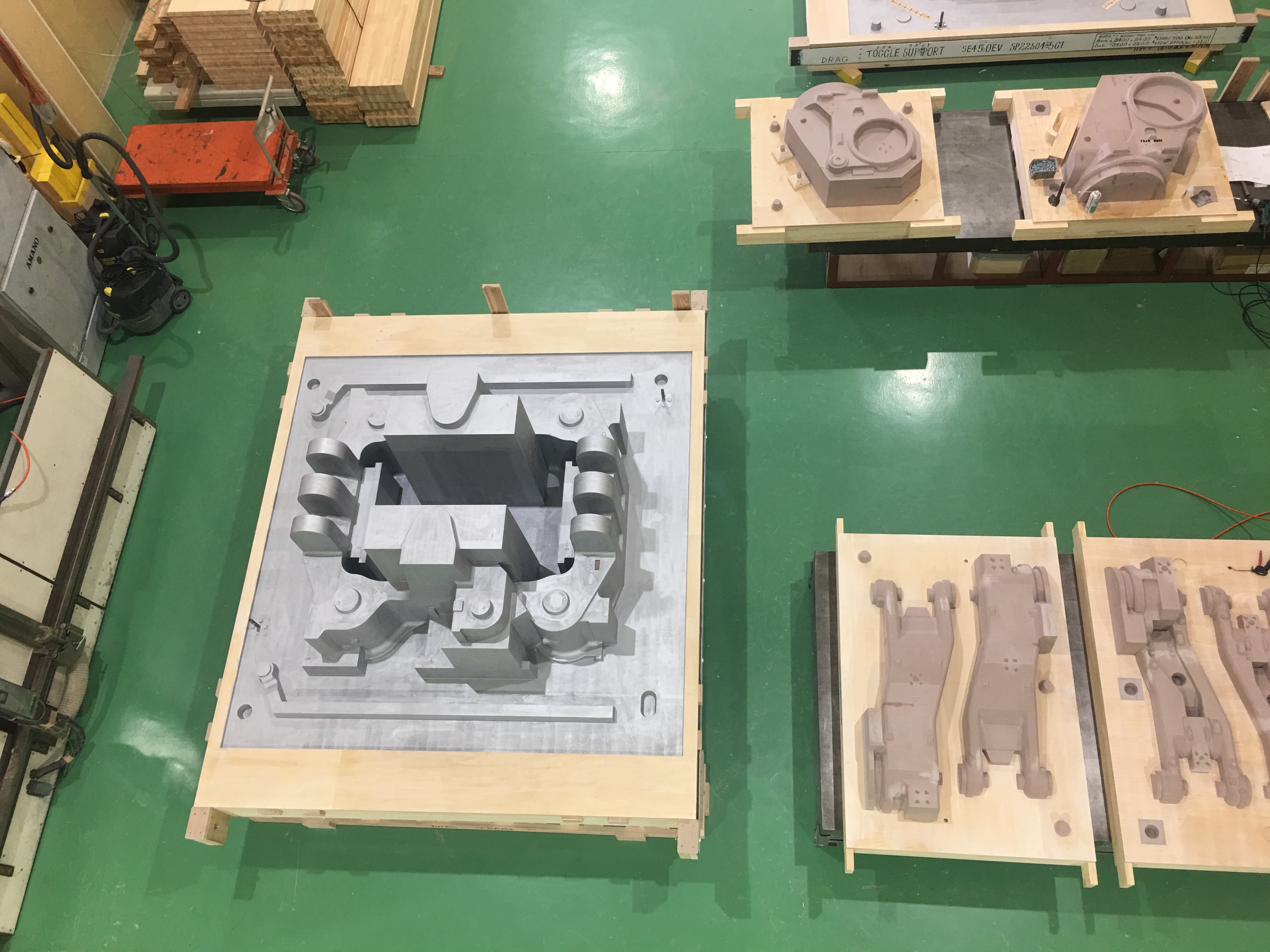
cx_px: 635
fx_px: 1064
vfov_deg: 48.2
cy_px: 476
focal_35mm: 29
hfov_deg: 61.7
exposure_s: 1/30
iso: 40
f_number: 2.2
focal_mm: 4.15
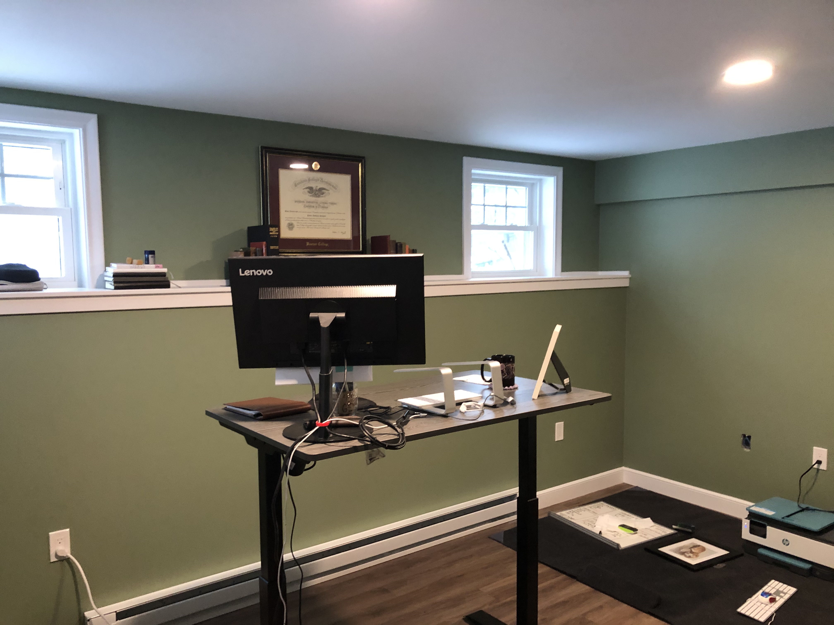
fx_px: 675
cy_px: 312
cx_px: 417
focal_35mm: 28
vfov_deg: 49.7
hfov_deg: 63.4
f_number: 1.8
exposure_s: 1/15
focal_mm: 3.99
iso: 100
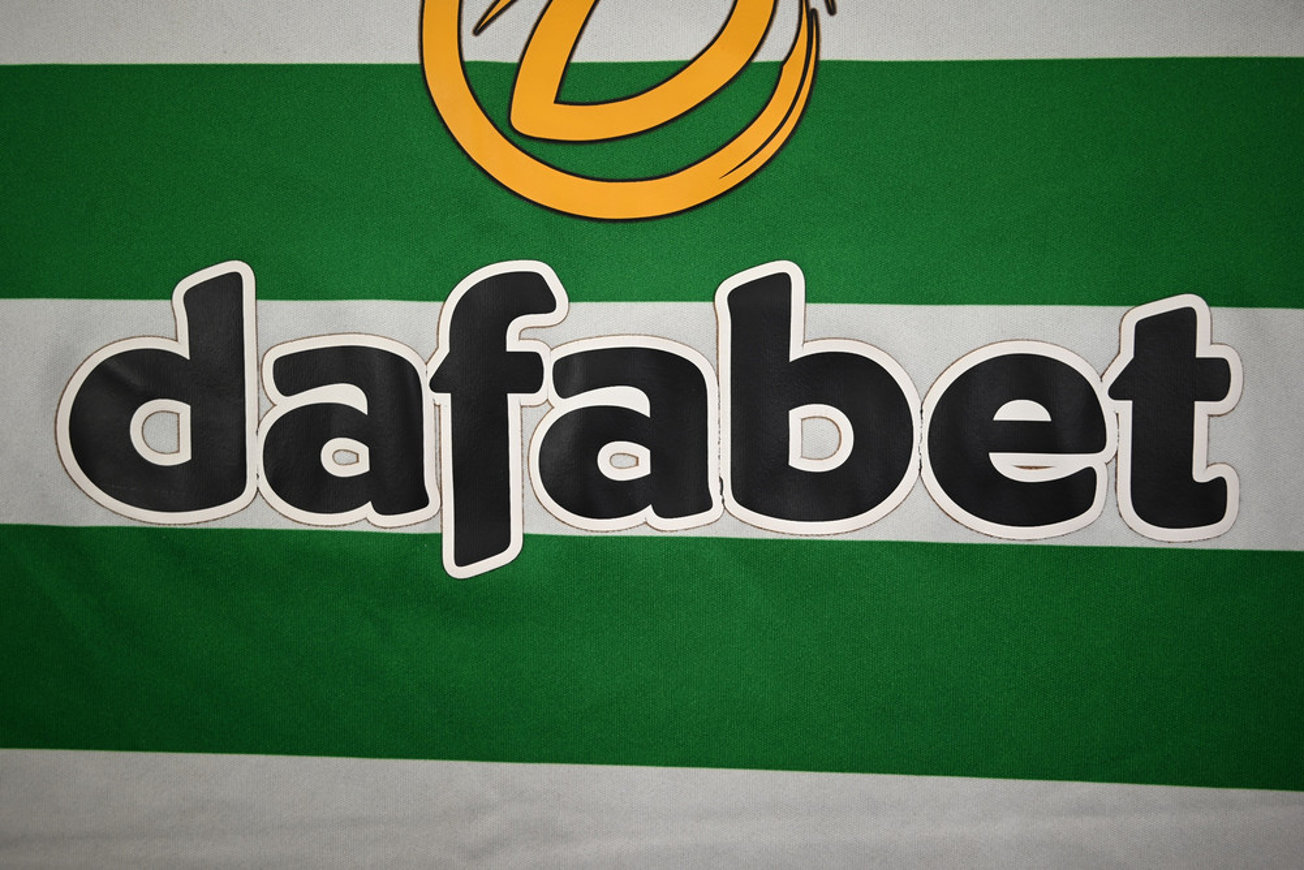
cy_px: 435
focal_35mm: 32
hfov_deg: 58.7
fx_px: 1159
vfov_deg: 41.1
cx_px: 652
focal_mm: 32
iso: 200
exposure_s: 1/125
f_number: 4.8
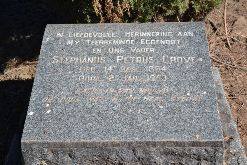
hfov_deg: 29.2
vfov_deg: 19.7
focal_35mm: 69
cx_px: 124
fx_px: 473
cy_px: 82
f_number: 5.6
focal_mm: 46
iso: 140
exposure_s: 1/125
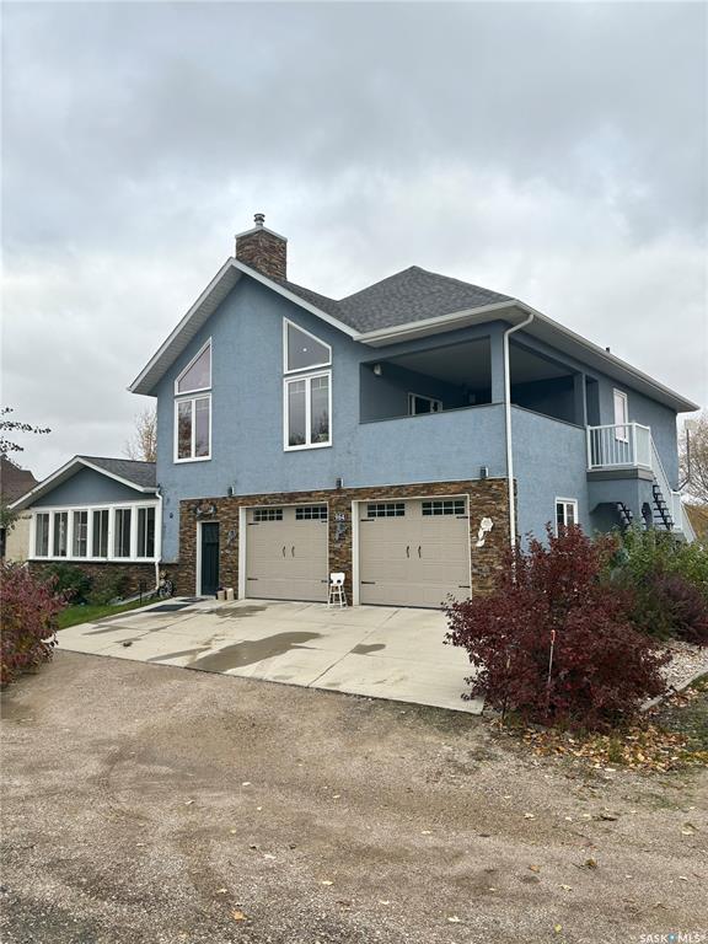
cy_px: 472
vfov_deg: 67.3
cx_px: 354
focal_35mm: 26
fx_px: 709
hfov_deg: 53.1
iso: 50
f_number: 1.6
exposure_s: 1/1451
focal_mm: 5.96
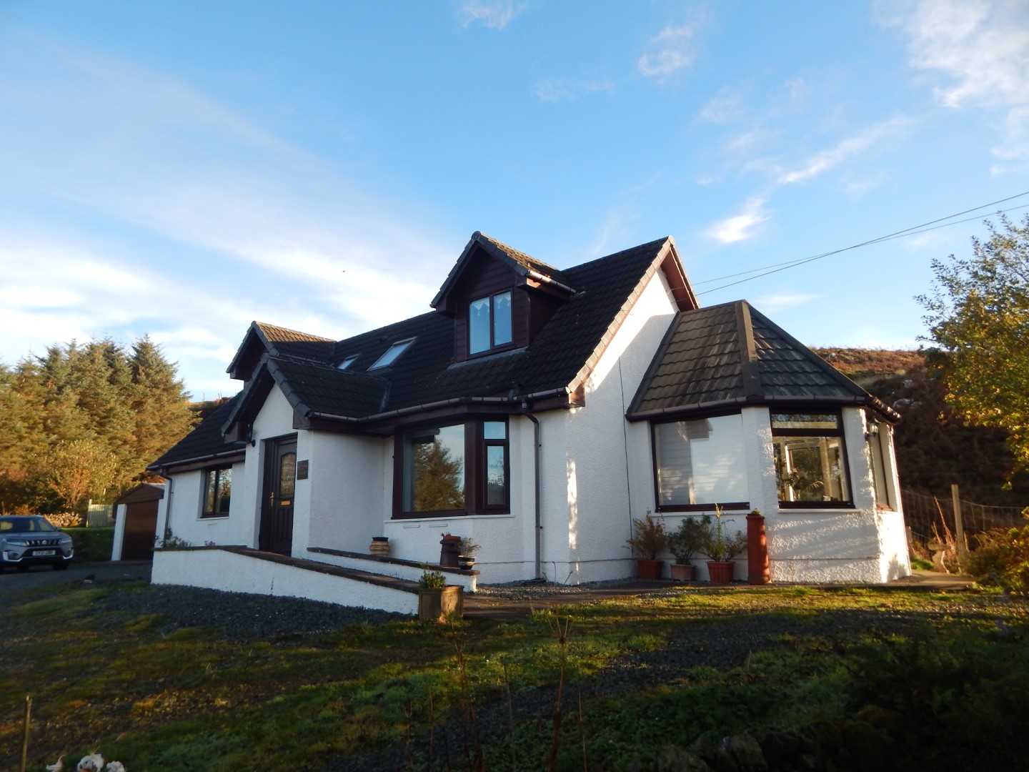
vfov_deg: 61.1
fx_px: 654
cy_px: 386
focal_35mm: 22
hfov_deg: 76.4
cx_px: 514
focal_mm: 4
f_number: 3
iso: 125
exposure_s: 1/400
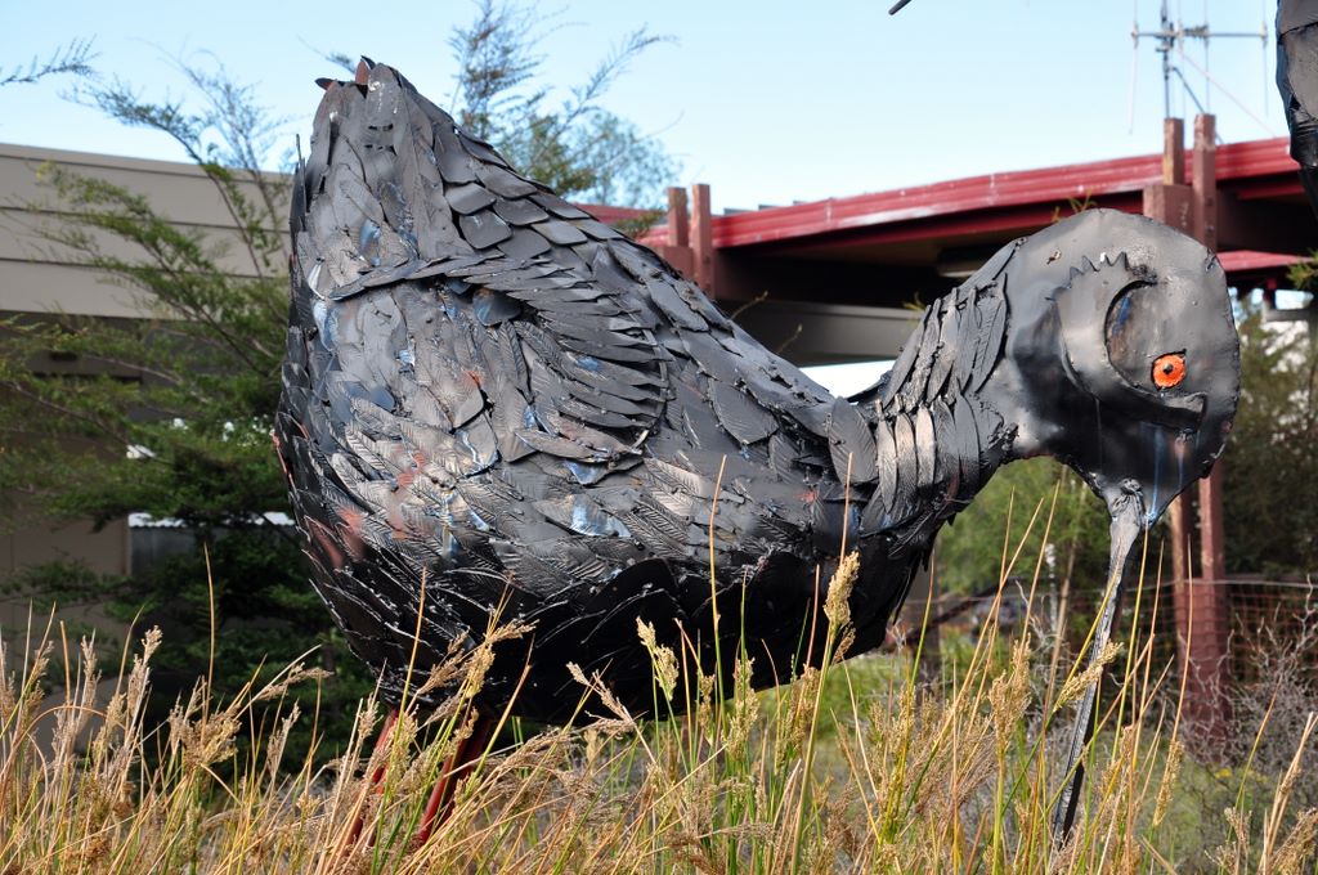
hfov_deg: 20.6
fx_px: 3620
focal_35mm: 99
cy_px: 438
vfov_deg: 13.8
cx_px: 659
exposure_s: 1/160
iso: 200
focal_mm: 66
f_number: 9
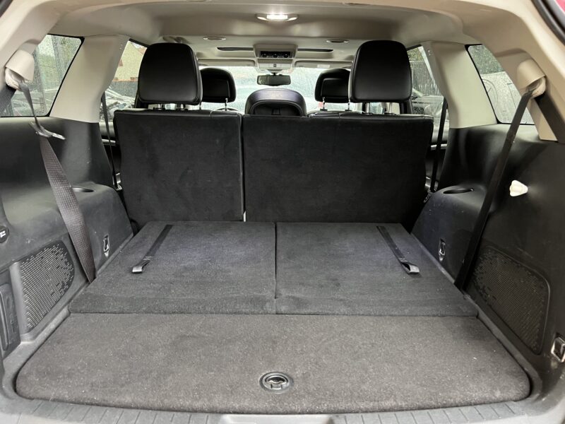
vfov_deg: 53.1
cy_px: 212
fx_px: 424
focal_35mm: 26
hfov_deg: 67.3
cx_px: 282
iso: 640
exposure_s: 1/40
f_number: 1.5
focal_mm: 5.7
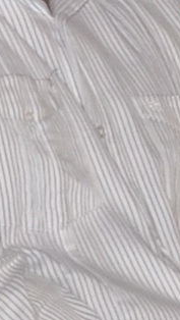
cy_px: -57
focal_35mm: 480
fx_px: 4066
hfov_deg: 2.4
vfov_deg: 4.5
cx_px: 997
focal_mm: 26
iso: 800
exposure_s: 1/60
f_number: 4
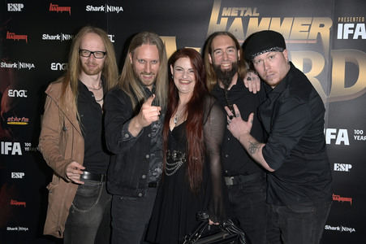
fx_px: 356
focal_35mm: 35
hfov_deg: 54.5
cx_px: 183
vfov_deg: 37.8
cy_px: 122
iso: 640
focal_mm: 35
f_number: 6.3
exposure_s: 1/125
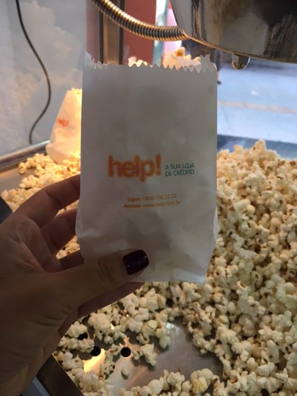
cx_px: 148
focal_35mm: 29
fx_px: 332
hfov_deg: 48.2
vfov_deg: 61.7
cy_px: 198
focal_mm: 4.15
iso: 32
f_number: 2.2
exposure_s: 1/40
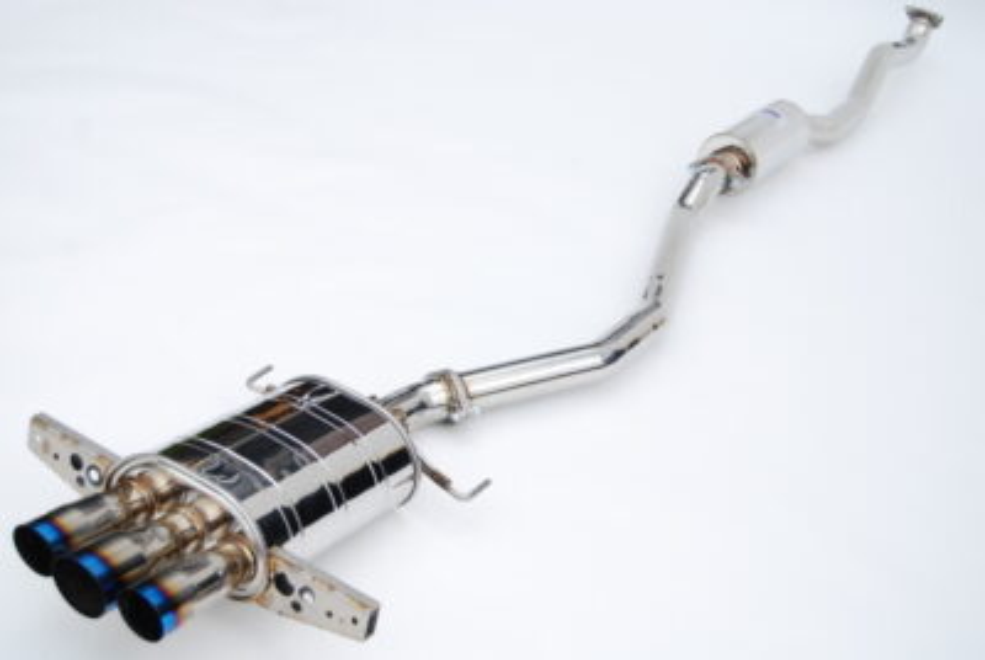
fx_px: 1562
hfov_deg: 35.0
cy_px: 330
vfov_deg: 23.9
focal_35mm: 57
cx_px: 492
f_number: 5.6
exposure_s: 1/200
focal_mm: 38
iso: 100
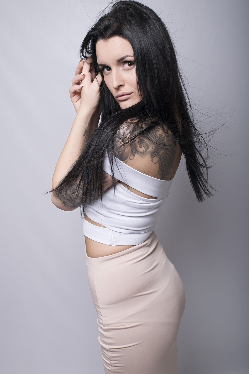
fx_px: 436
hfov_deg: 31.9
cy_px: 187
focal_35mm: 42
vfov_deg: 46.4
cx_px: 124
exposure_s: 1/200
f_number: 13
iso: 100
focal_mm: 28
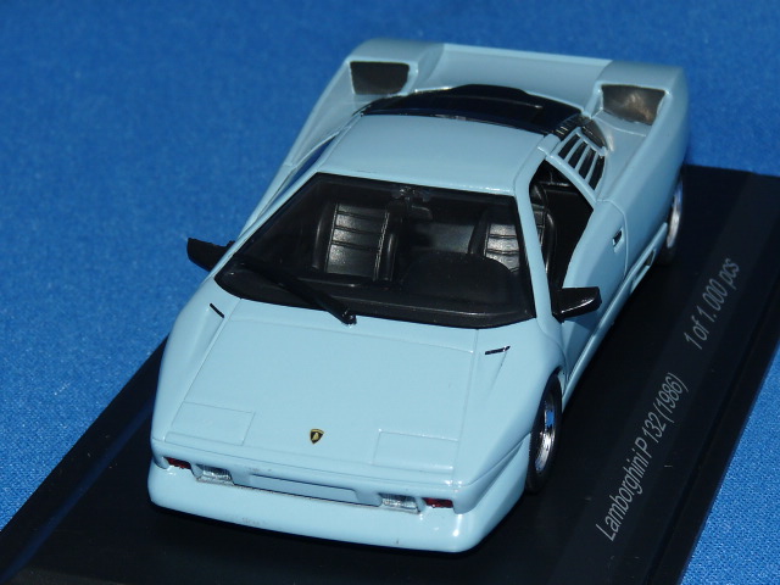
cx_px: 390
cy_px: 292
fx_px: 2681
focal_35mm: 119
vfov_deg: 12.5
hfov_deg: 16.6
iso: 100
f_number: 4
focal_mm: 11.9
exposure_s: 1/80
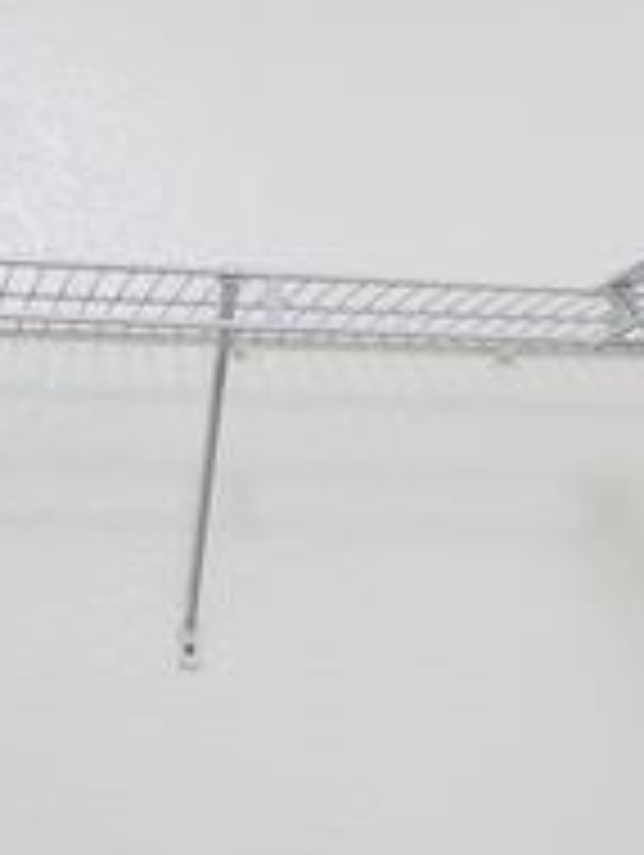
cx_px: 383
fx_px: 2030
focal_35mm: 82
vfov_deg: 20.7
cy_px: 1233
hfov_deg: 18.0
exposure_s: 1/120
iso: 250
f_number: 1.5
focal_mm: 4.3
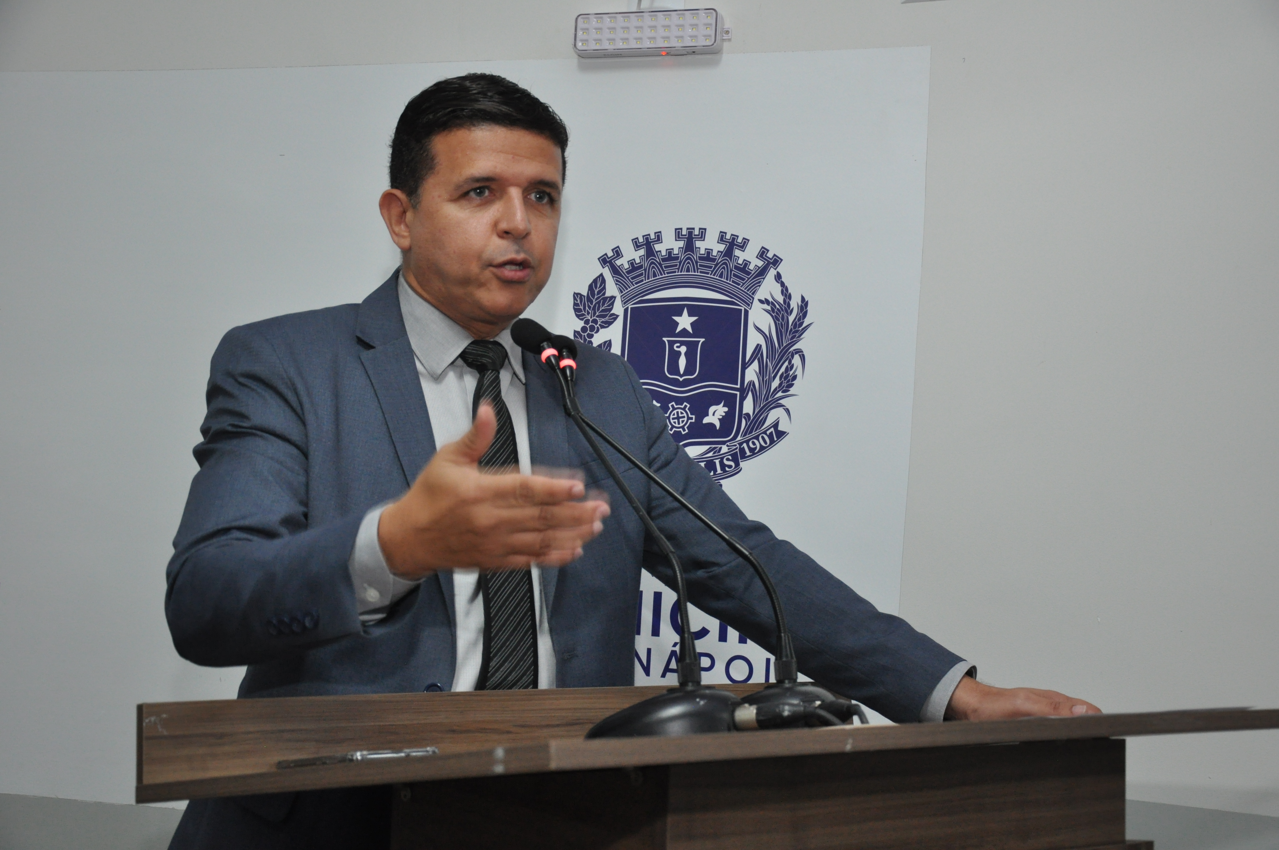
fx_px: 2129
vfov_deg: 22.6
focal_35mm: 60
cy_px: 425
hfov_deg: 33.4
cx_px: 640
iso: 1000
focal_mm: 40
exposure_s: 1/80
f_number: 5
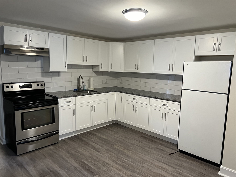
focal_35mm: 26
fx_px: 177
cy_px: 88
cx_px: 118
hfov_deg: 67.3
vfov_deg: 53.1
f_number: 1.5
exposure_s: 1/60
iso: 160
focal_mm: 5.7
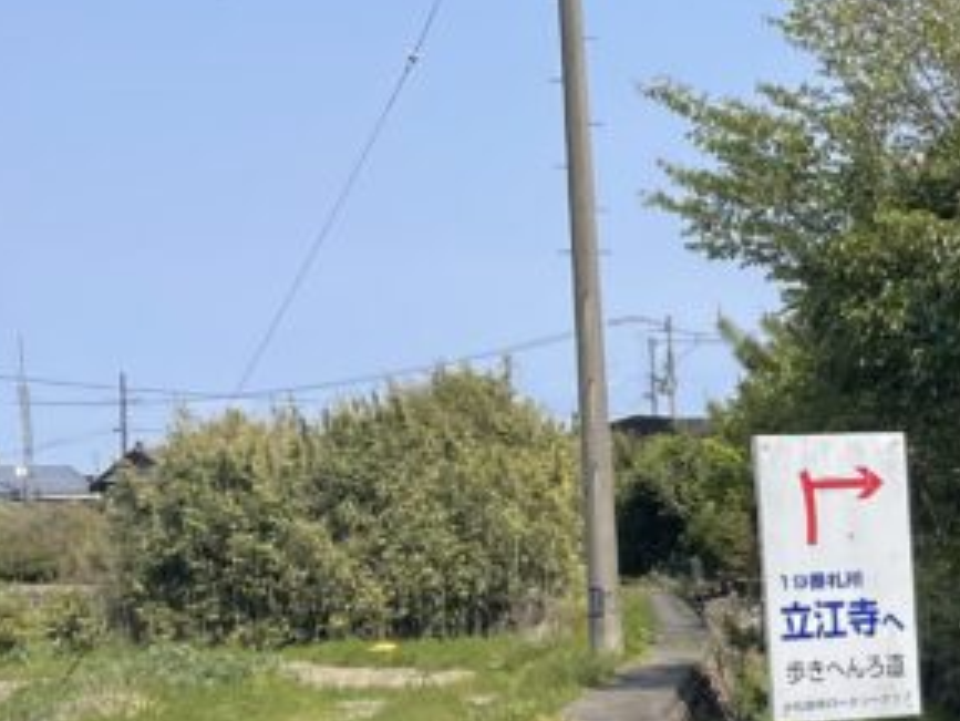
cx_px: 1624
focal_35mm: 92
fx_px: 2552
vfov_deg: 15.8
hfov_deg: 17.9
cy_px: 701
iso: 32
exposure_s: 1/3300
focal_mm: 4.2
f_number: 1.6
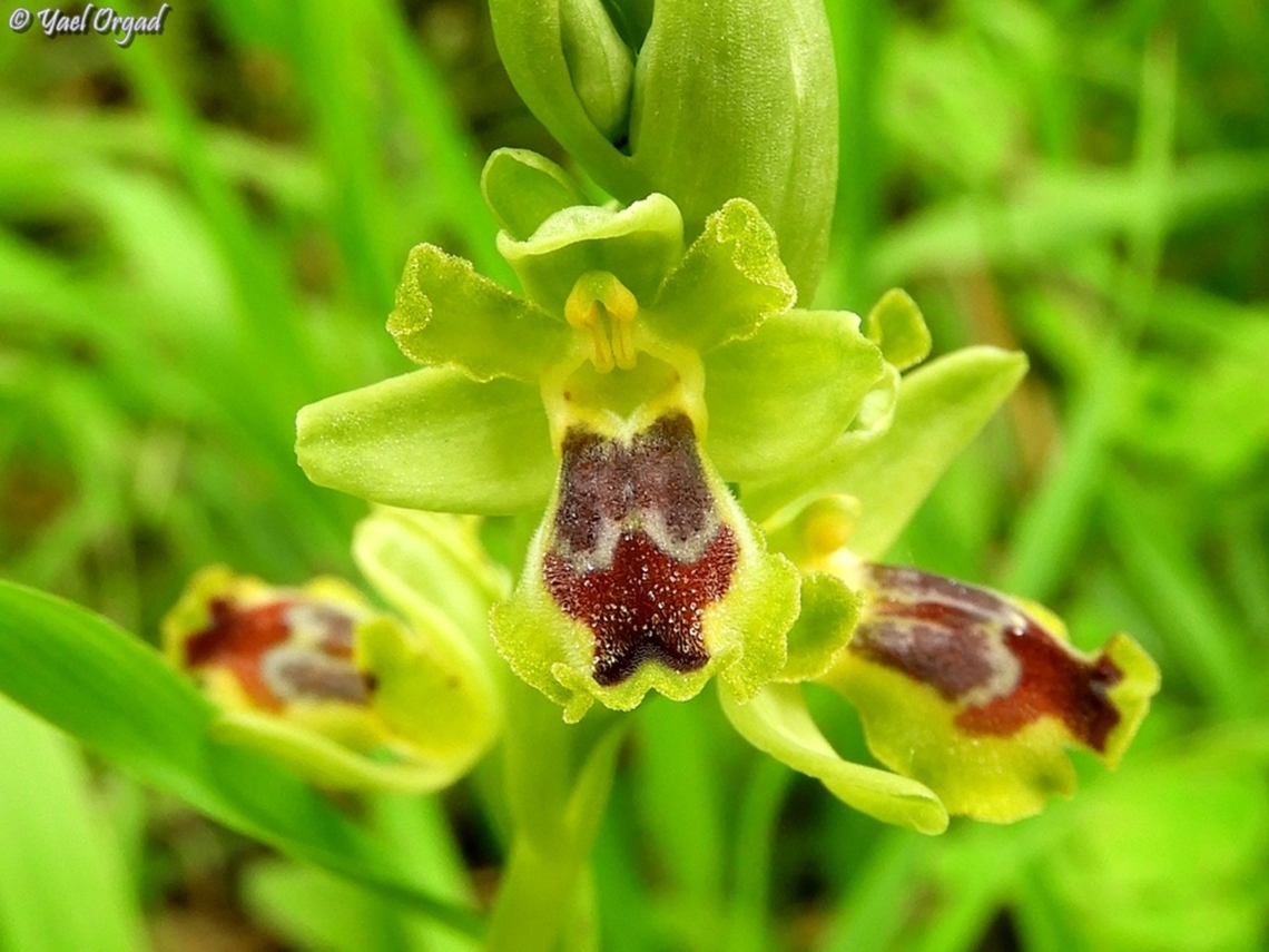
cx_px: 634
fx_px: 1100
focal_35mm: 30
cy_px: 476
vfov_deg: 46.8
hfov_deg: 60.0
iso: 110
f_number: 3.5
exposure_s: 1/125
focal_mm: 5.4
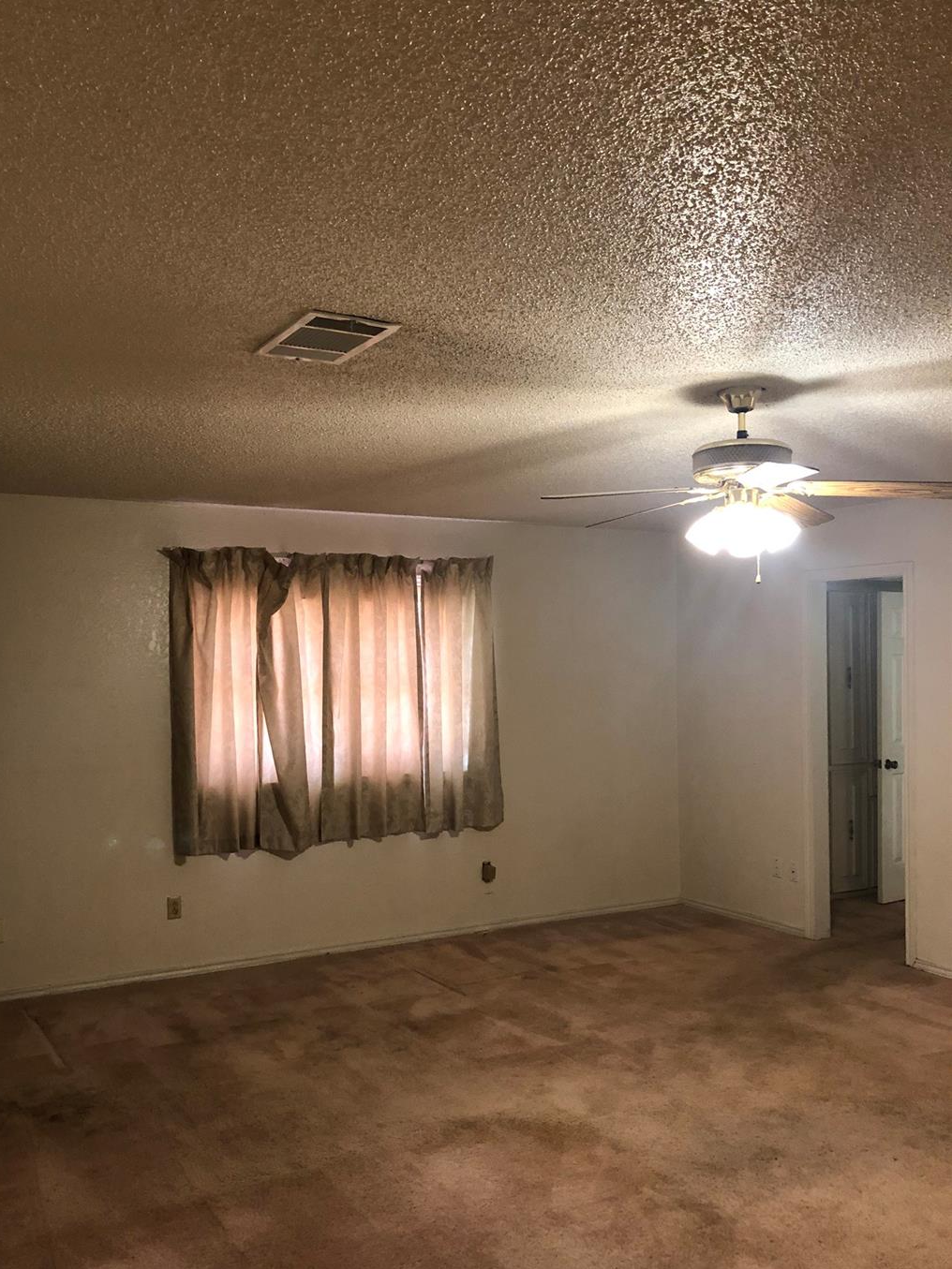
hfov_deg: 45.4
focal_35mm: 31
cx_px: 426
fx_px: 1137
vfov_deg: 58.3
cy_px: 686
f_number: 1.8
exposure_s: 1/15
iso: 80
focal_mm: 4
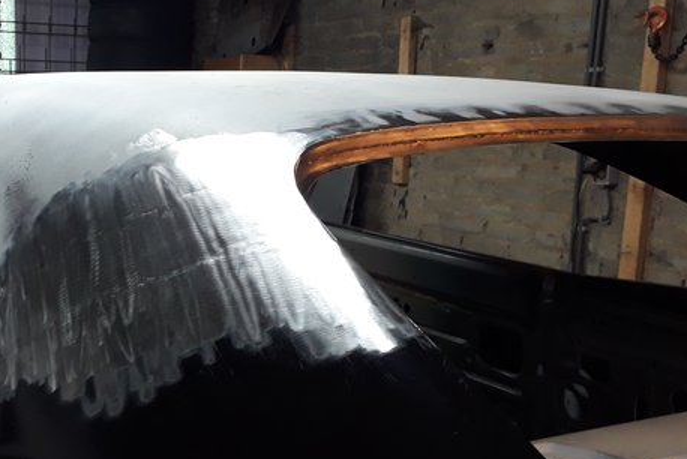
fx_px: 936
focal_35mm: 49
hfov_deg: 38.8
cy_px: 258
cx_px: 140
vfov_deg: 27.5
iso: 125
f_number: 1.9
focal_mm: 3.6
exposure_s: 1/33
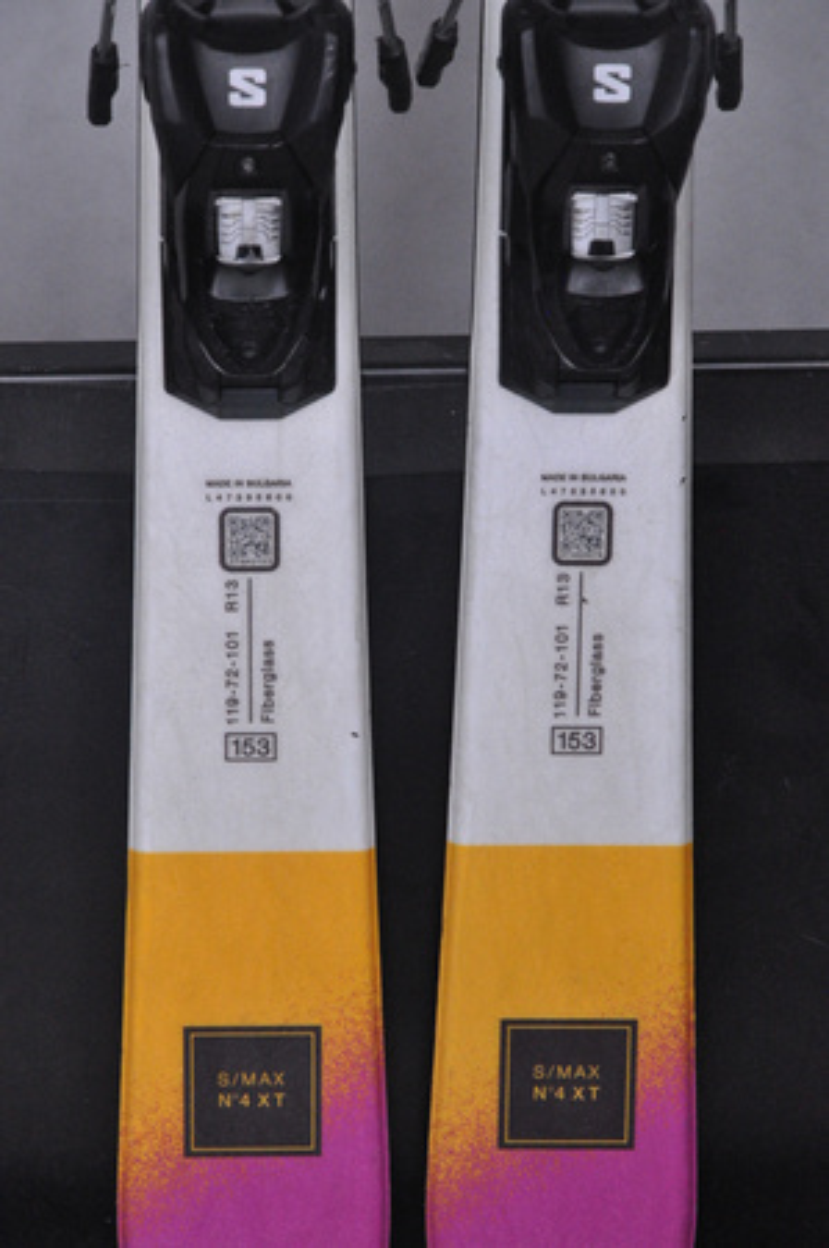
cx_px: 414
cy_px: 624
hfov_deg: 9.9
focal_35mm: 138
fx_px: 4777
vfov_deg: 14.9
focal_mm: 92
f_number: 9.5
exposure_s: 1/125
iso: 3200
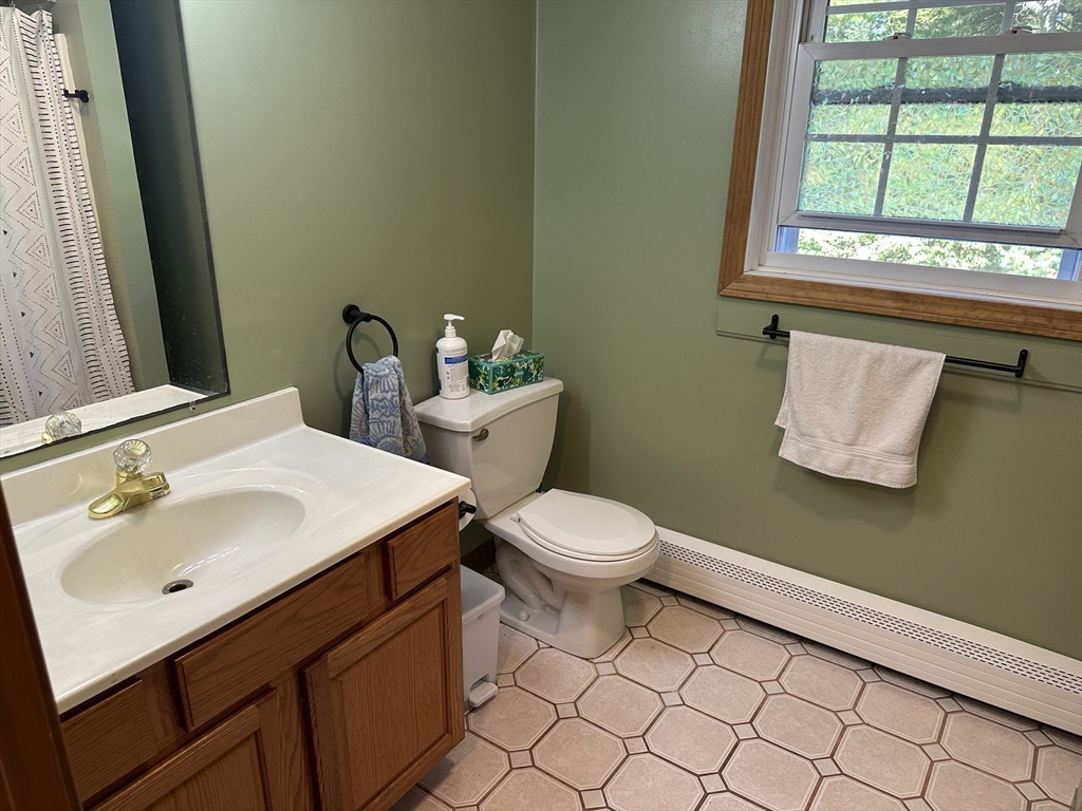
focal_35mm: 24
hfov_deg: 71.6
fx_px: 750
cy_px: 406
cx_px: 541
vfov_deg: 56.8
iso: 160
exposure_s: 1/120
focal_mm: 6.86
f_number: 1.78
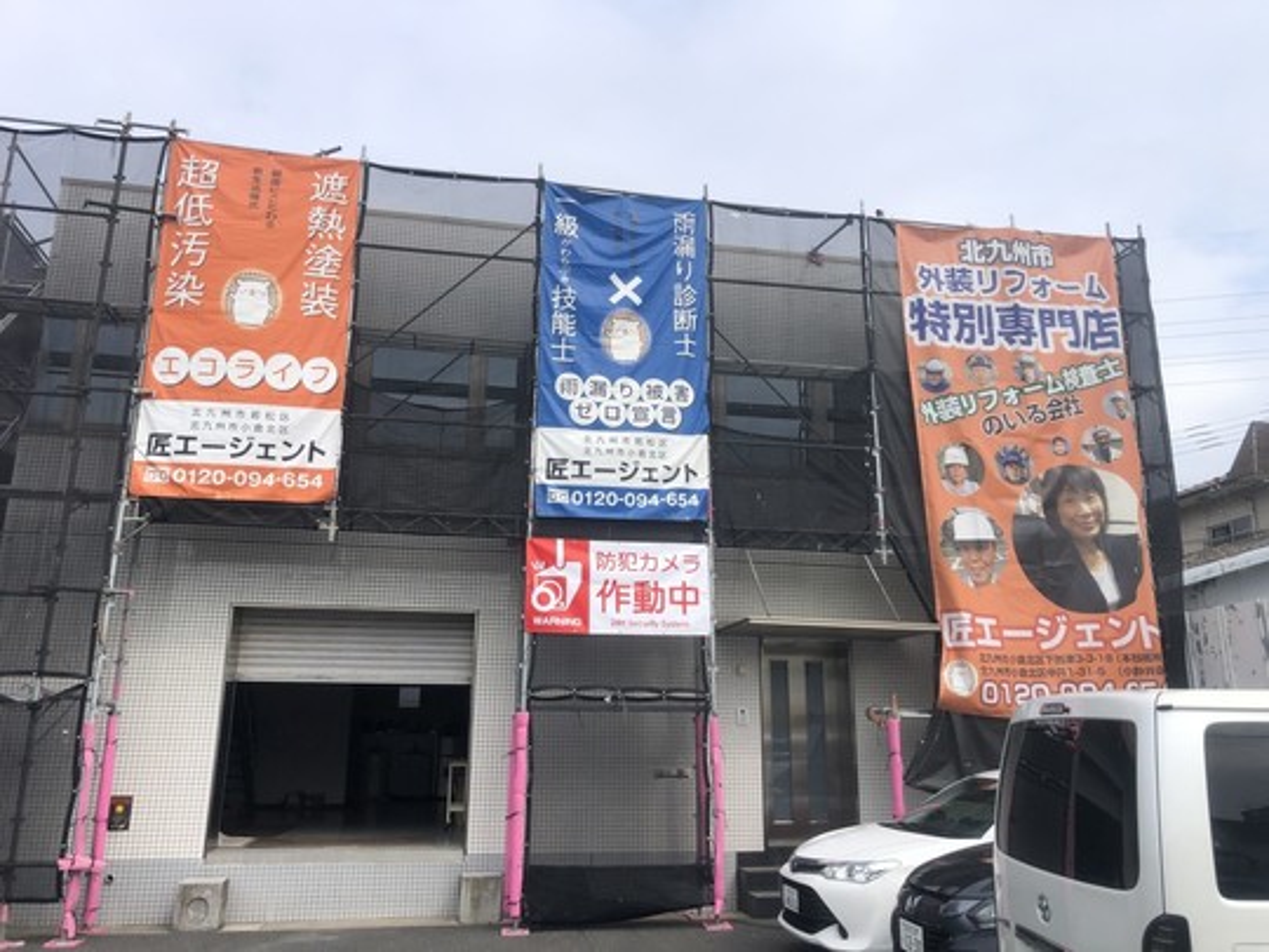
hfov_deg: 63.4
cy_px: 476
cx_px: 634
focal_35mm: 28
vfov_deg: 49.7
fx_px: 1026
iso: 20
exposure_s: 1/1779
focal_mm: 4
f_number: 1.8
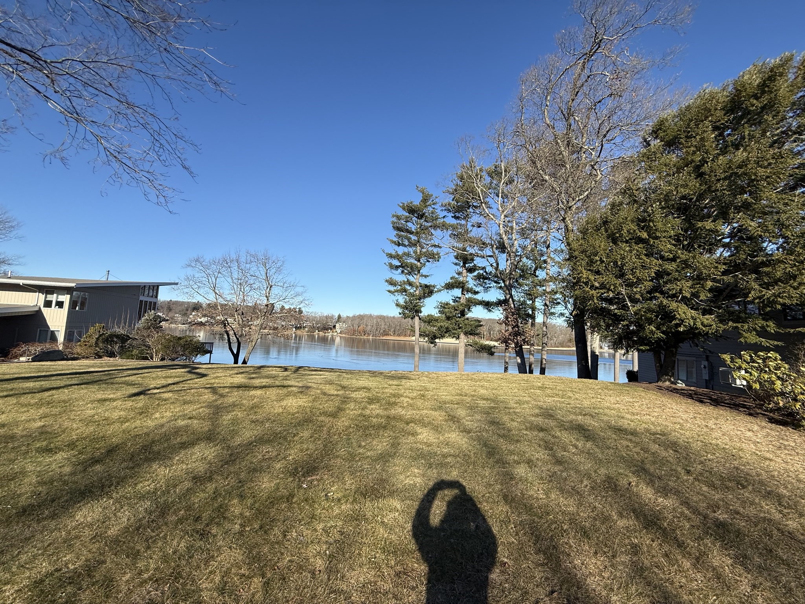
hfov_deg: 102.1
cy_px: 302
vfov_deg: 85.7
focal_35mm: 14
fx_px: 326
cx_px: 402
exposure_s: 1/1901
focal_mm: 2.22
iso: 50
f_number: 2.2
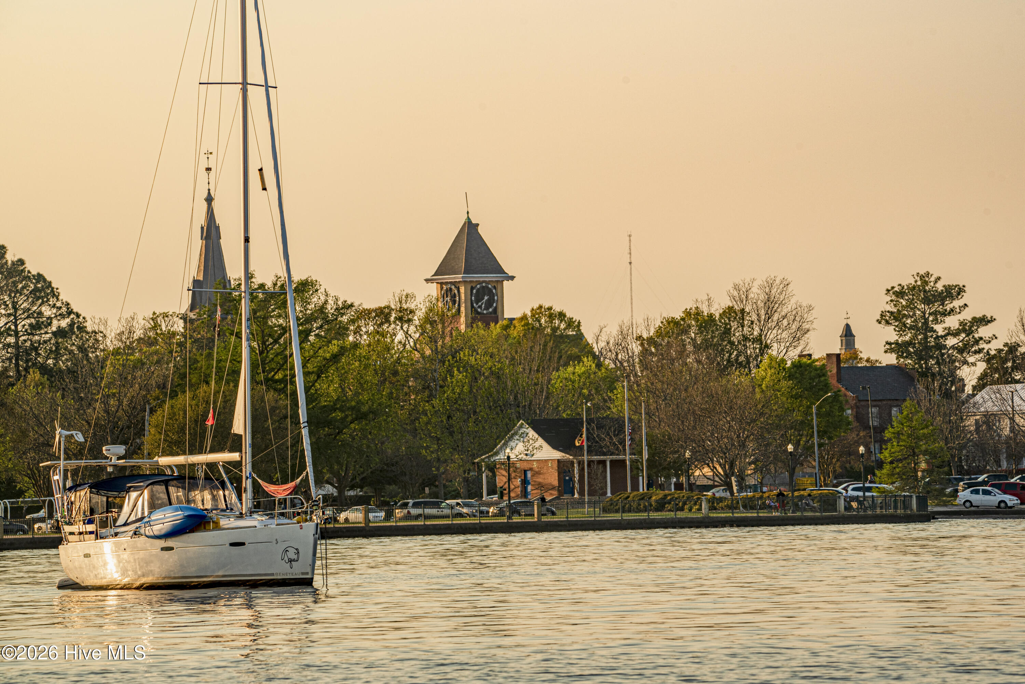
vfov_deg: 5.3
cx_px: 512
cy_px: 342
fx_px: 7404
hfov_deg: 7.9
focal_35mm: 260
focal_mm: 260
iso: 200
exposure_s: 1/400
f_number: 10
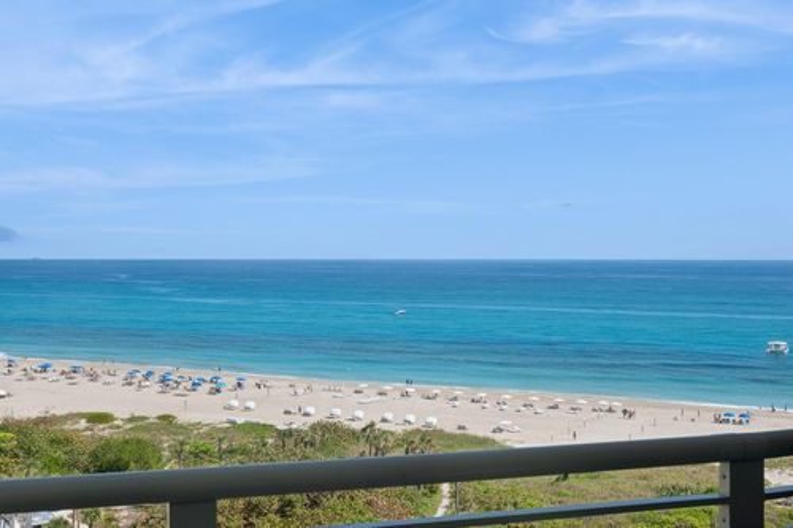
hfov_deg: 48.5
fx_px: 881
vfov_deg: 33.4
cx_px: 396
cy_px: 264
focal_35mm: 40
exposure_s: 1/320
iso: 100
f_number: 11
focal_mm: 40
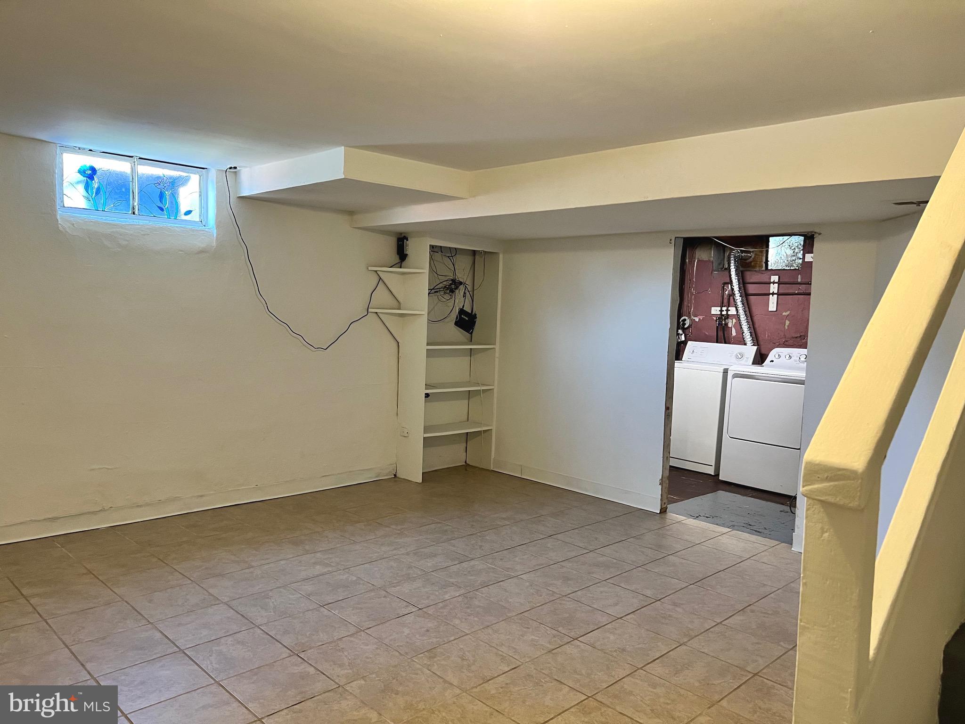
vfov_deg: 53.1
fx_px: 725
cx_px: 482
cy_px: 362
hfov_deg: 67.3
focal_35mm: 26
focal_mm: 5.7
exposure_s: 1/60
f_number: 1.5
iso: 250
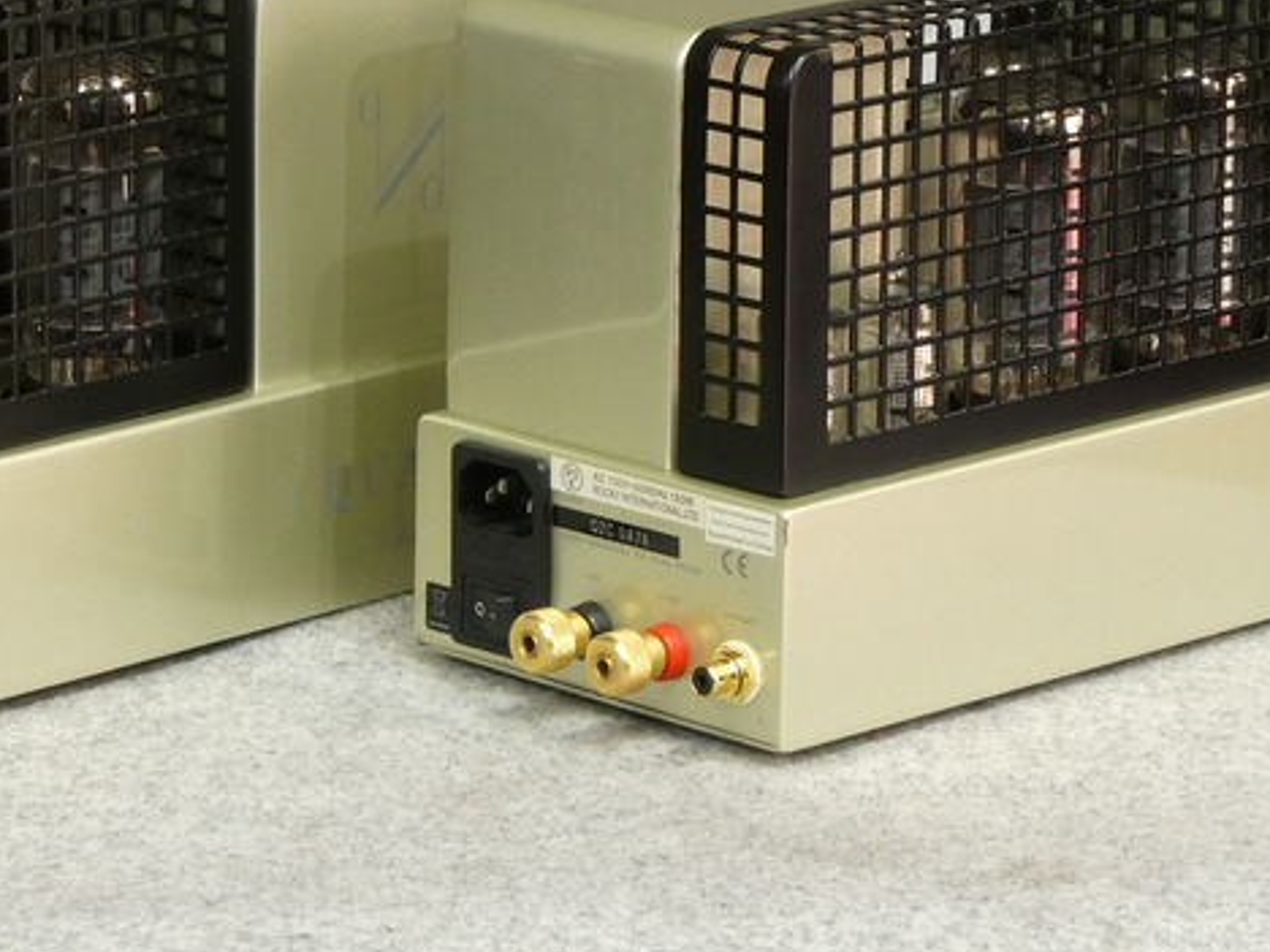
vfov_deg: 7.4
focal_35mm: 201
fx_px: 7374
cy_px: 296
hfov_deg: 9.8
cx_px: 423
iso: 400
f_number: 6.3
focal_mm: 17.5
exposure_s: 1/10
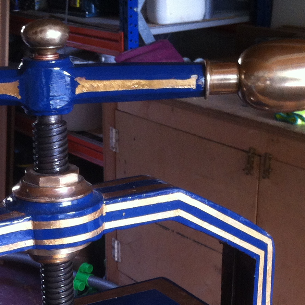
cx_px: 70
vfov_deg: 18.8
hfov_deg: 19.1
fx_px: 897
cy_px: 308
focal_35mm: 90
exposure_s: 1/15
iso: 125
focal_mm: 3.85
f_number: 2.8
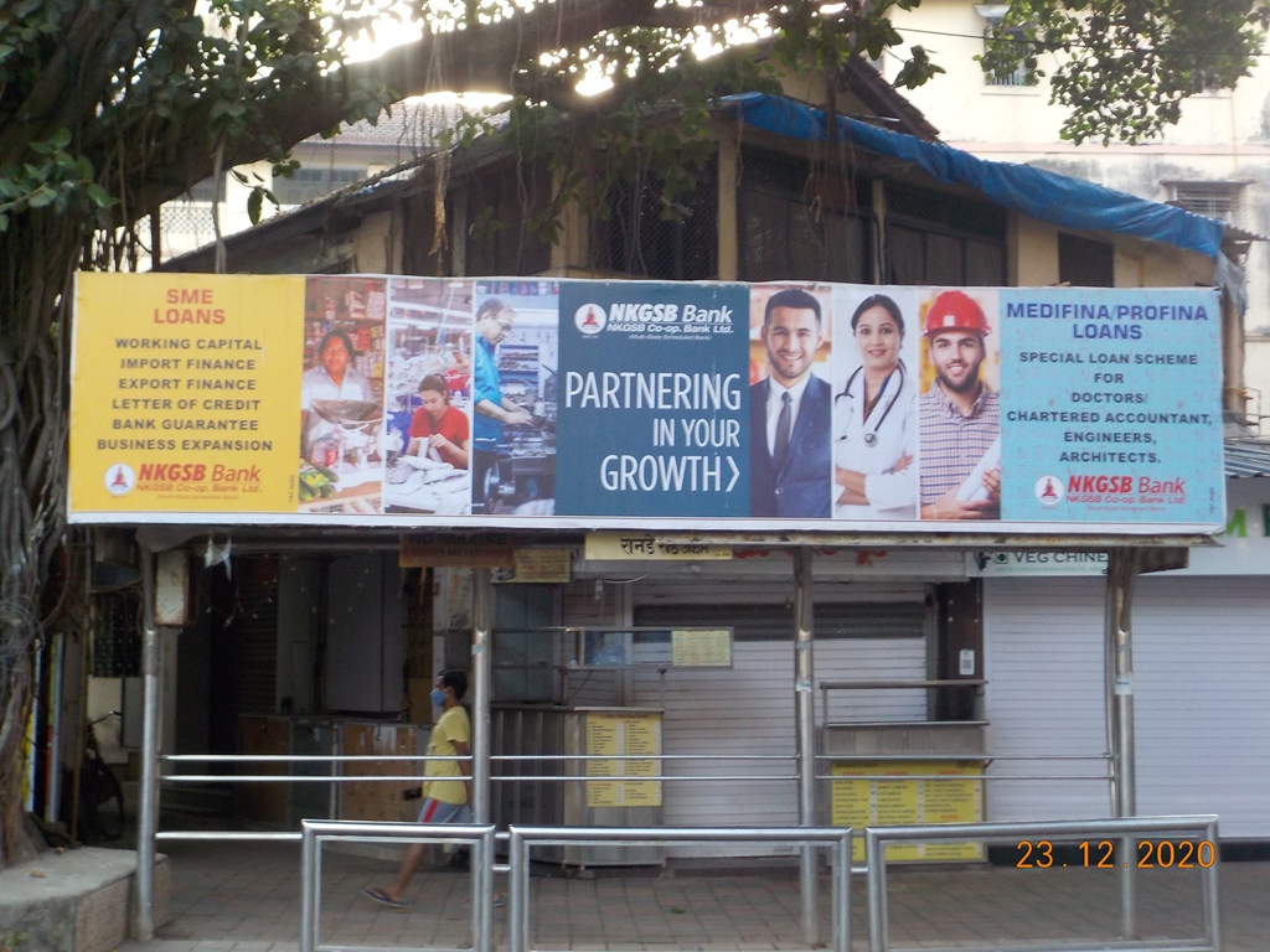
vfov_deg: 30.9
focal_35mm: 47
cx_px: 635
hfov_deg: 40.4
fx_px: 1724
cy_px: 476
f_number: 4.2
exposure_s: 1/30
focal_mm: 6.4
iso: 160
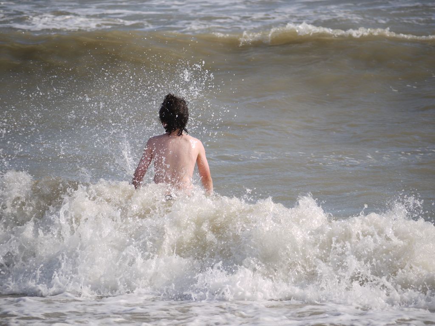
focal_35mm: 332
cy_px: 163
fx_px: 4172
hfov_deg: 6.0
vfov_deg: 4.5
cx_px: 218
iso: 100
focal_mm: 166
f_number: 5.6
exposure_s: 1/640
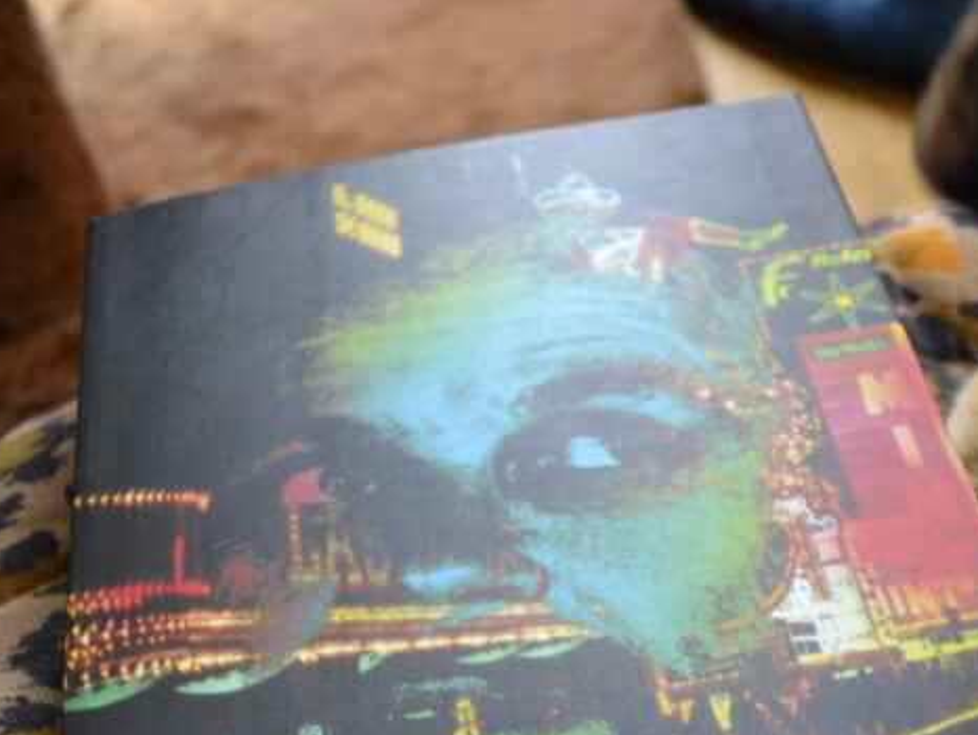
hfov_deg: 33.3
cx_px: 683
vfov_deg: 24.8
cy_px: 687
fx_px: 1611
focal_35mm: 57
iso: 400
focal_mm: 18
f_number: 3.5
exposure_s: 1/20
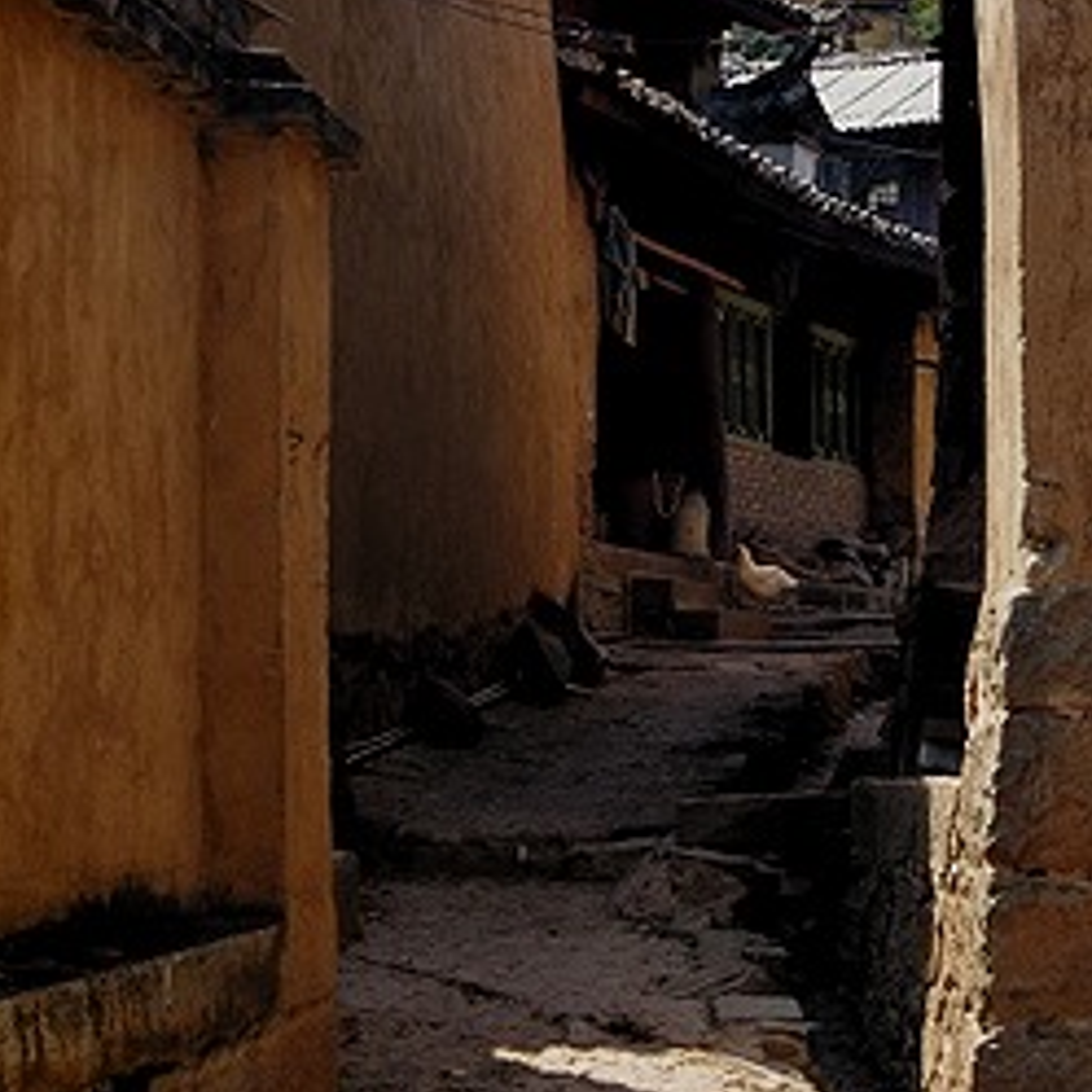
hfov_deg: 20.1
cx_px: 713
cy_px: 425
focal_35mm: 86
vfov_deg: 20.1
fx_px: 3069
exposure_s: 1/50
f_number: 11
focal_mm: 28
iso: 200
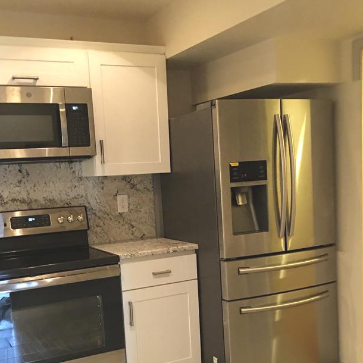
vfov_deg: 38.6
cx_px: 164
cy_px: 249
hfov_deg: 39.1
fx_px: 510
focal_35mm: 43
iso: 100
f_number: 2.2
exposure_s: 1/15
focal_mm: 4.15
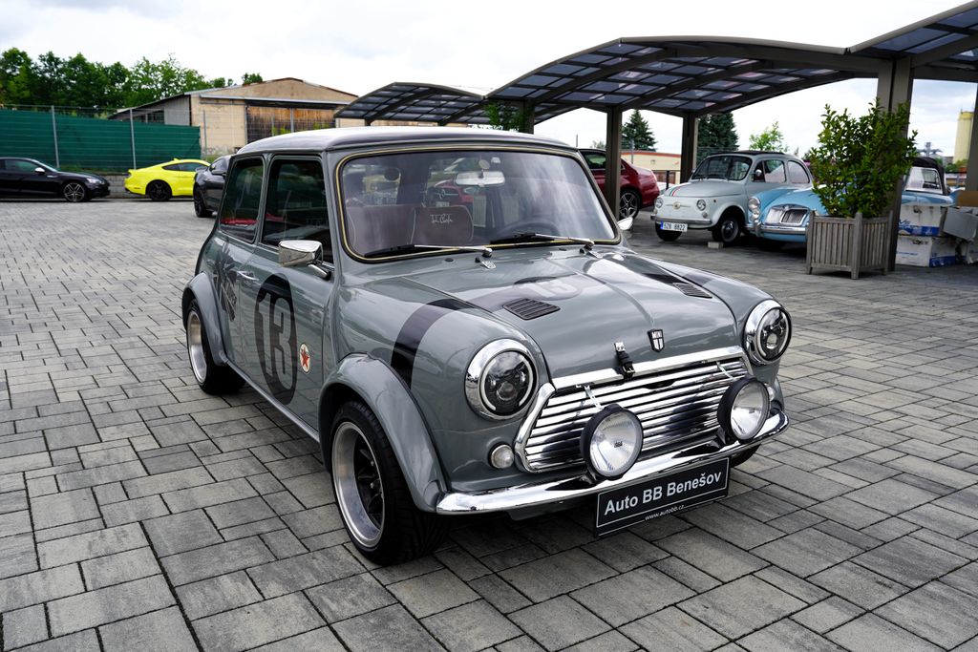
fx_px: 815
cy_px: 326
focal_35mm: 30
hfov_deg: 61.9
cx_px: 489
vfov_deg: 43.6
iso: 100
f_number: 7.1
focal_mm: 30
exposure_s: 1/100
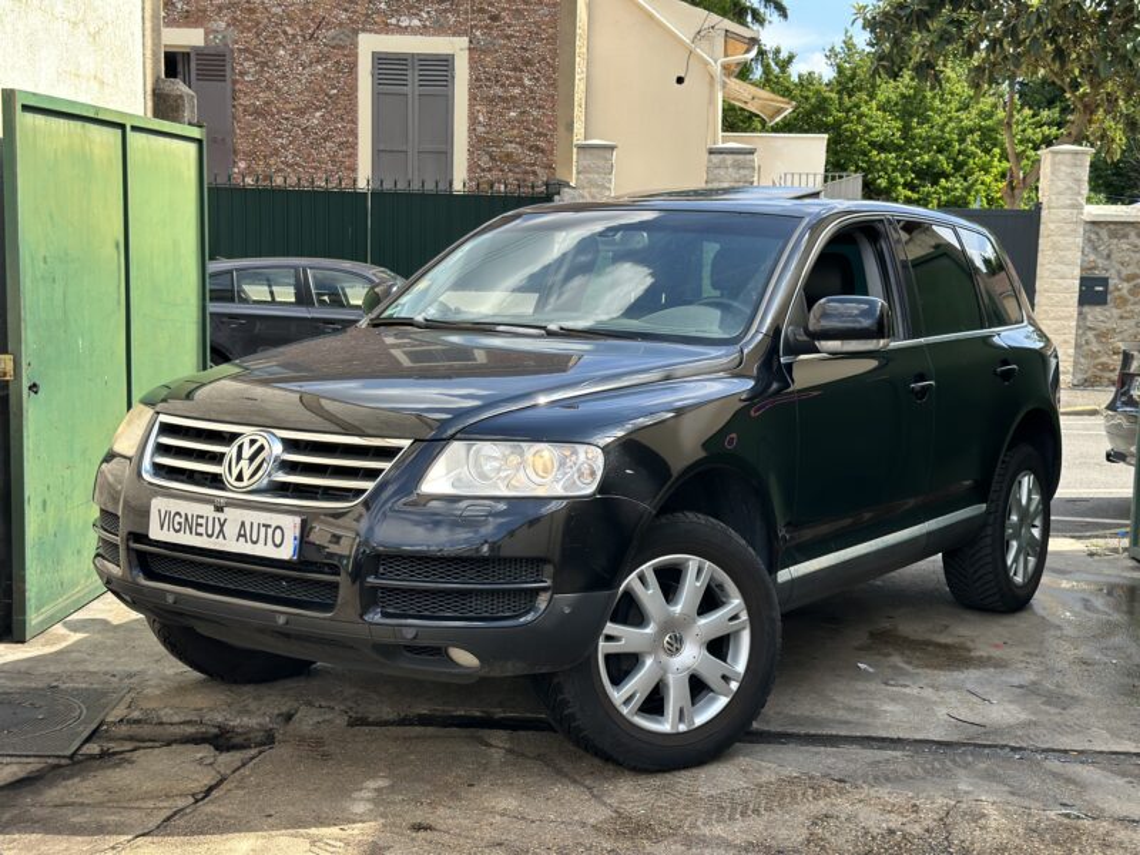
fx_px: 1581
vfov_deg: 30.3
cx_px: 570
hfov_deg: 39.7
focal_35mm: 48
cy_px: 428
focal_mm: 6.86
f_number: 1.78
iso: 64
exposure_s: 1/1157
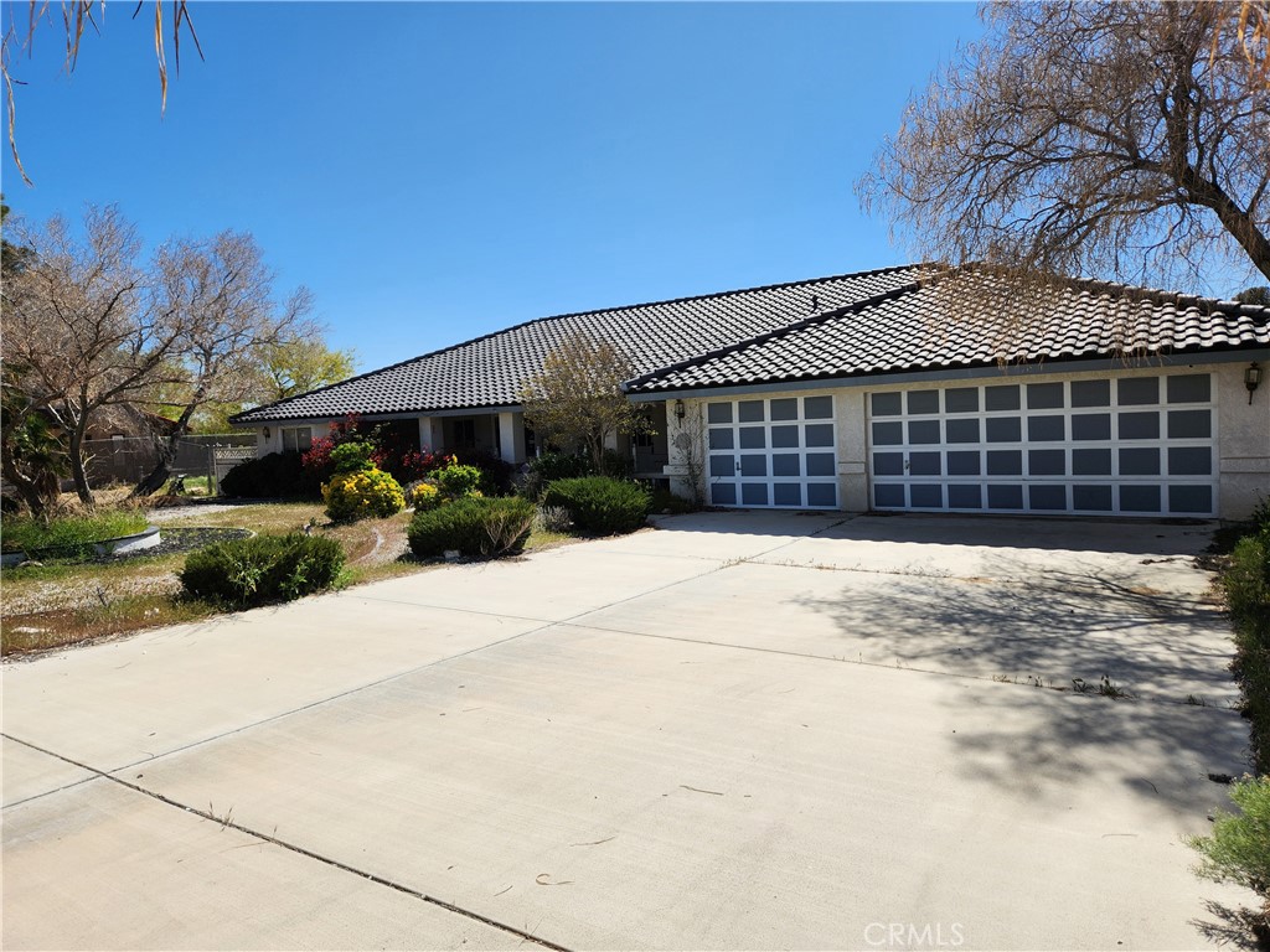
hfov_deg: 73.9
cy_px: 476
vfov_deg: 58.9
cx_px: 635
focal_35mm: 23
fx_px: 844
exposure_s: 1/3229
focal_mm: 5.4
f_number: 1.8
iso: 20
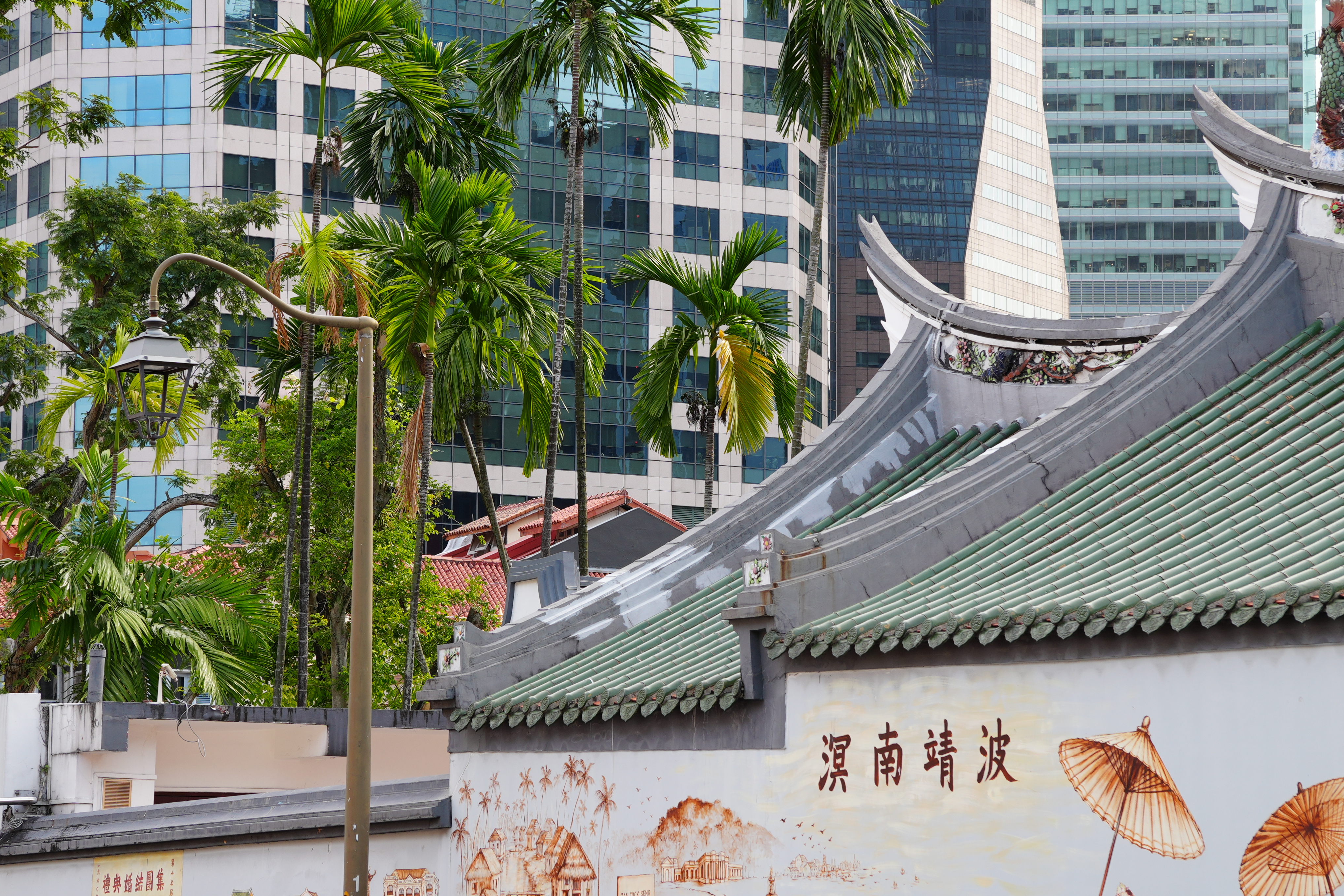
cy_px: 394
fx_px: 3994
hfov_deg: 19.1
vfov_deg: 12.8
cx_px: 677
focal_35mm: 107
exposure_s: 1/100
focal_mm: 47.1
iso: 100
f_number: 5.6
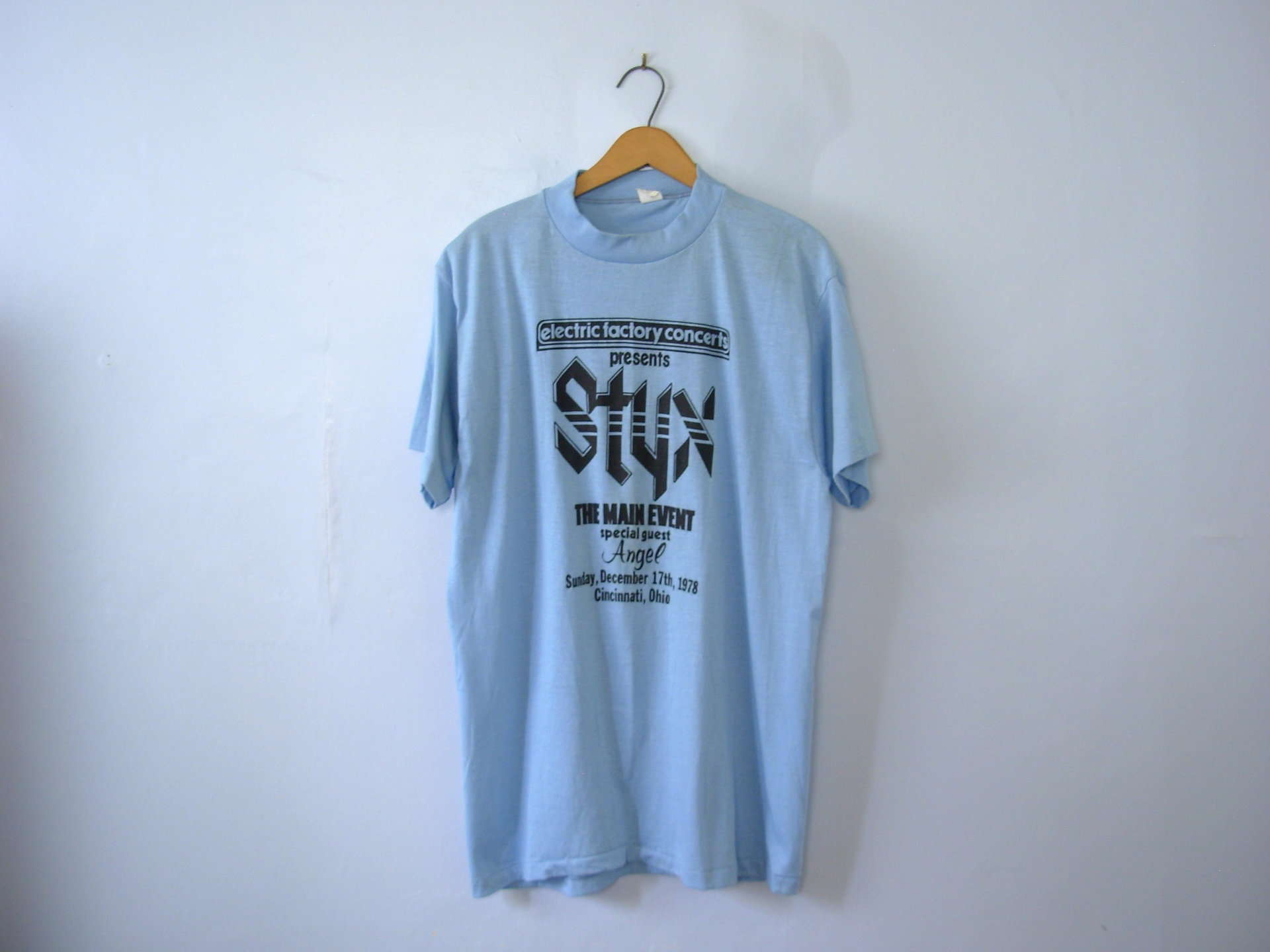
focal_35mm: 38
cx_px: 635
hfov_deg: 49.0
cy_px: 476
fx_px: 1394
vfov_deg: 37.7
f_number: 2.9
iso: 50
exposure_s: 1/25.4
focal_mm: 6.3
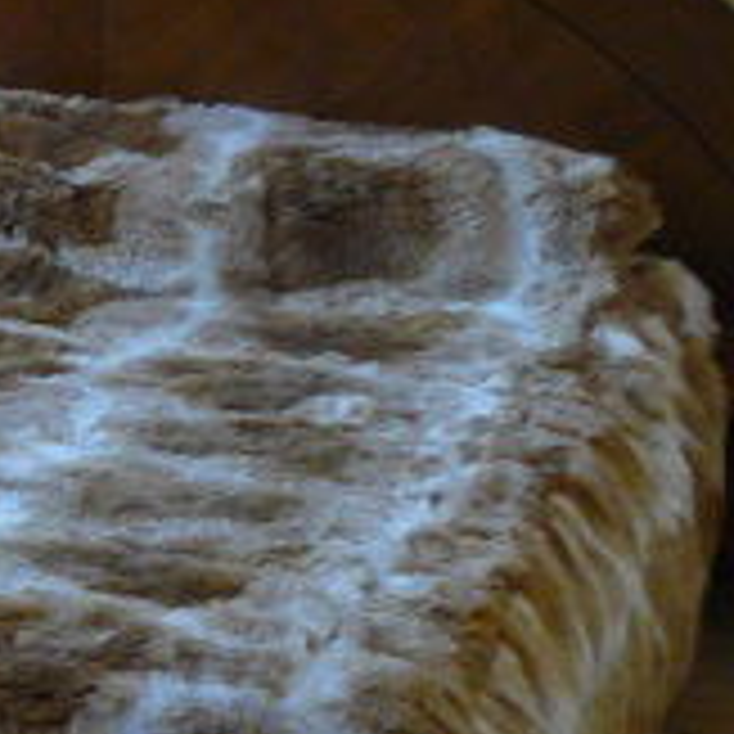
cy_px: 104
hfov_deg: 10.4
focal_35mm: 156
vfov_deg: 11.1
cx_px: -702
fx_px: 3742
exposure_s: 1/30
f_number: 2.8
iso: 200
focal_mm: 6
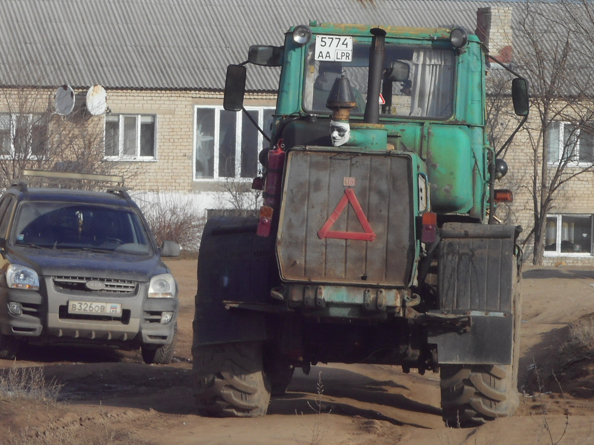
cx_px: 297
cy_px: 222
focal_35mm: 134
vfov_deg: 11.1
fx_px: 2299
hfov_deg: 14.7
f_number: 6.1
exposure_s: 1/320
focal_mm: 23.9
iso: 80
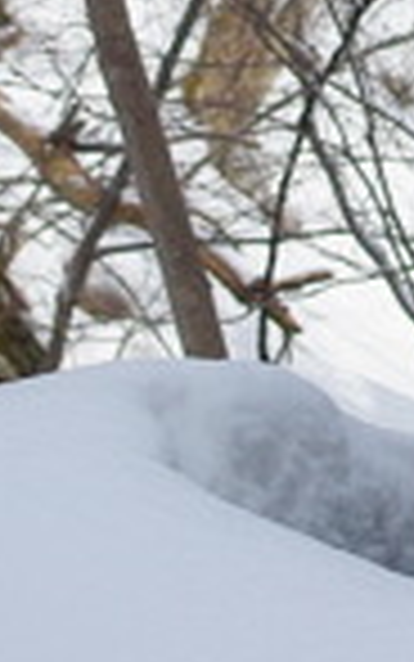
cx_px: 1480
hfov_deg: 2.5
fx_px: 9252
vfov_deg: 4.0
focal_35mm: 513
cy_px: -858
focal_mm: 47.5
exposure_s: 1/500
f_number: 6.7
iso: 200
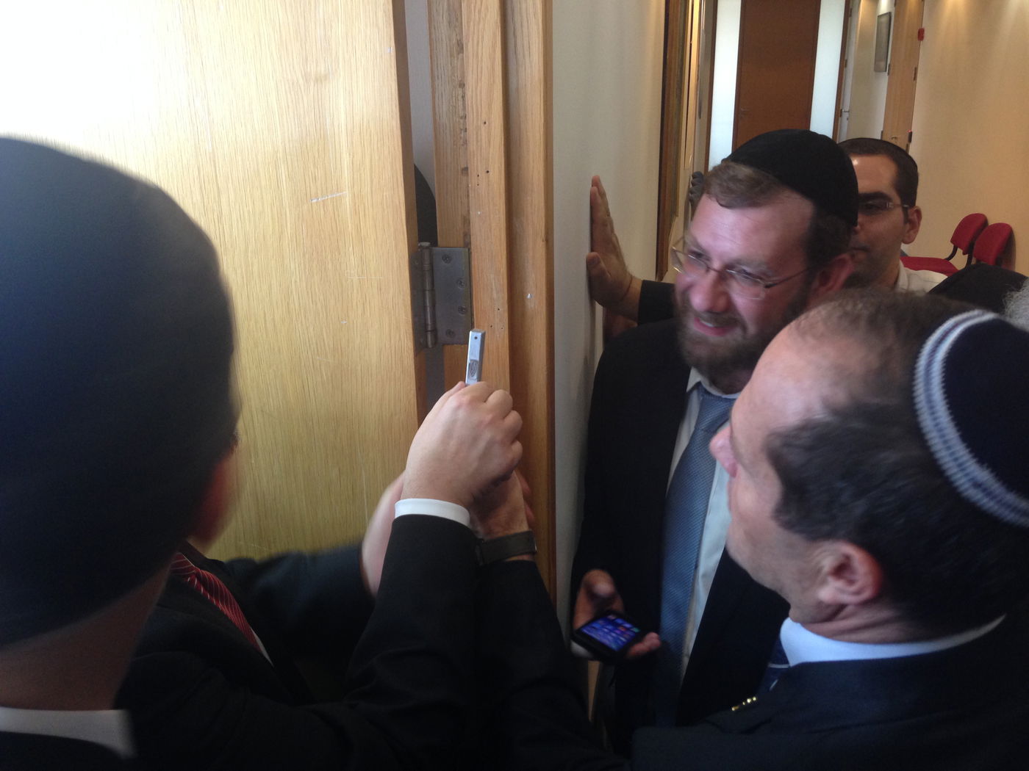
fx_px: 981
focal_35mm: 33
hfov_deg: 55.4
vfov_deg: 42.9
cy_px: 386
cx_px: 514
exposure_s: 1/20
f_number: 2.4
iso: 125
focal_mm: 4.12
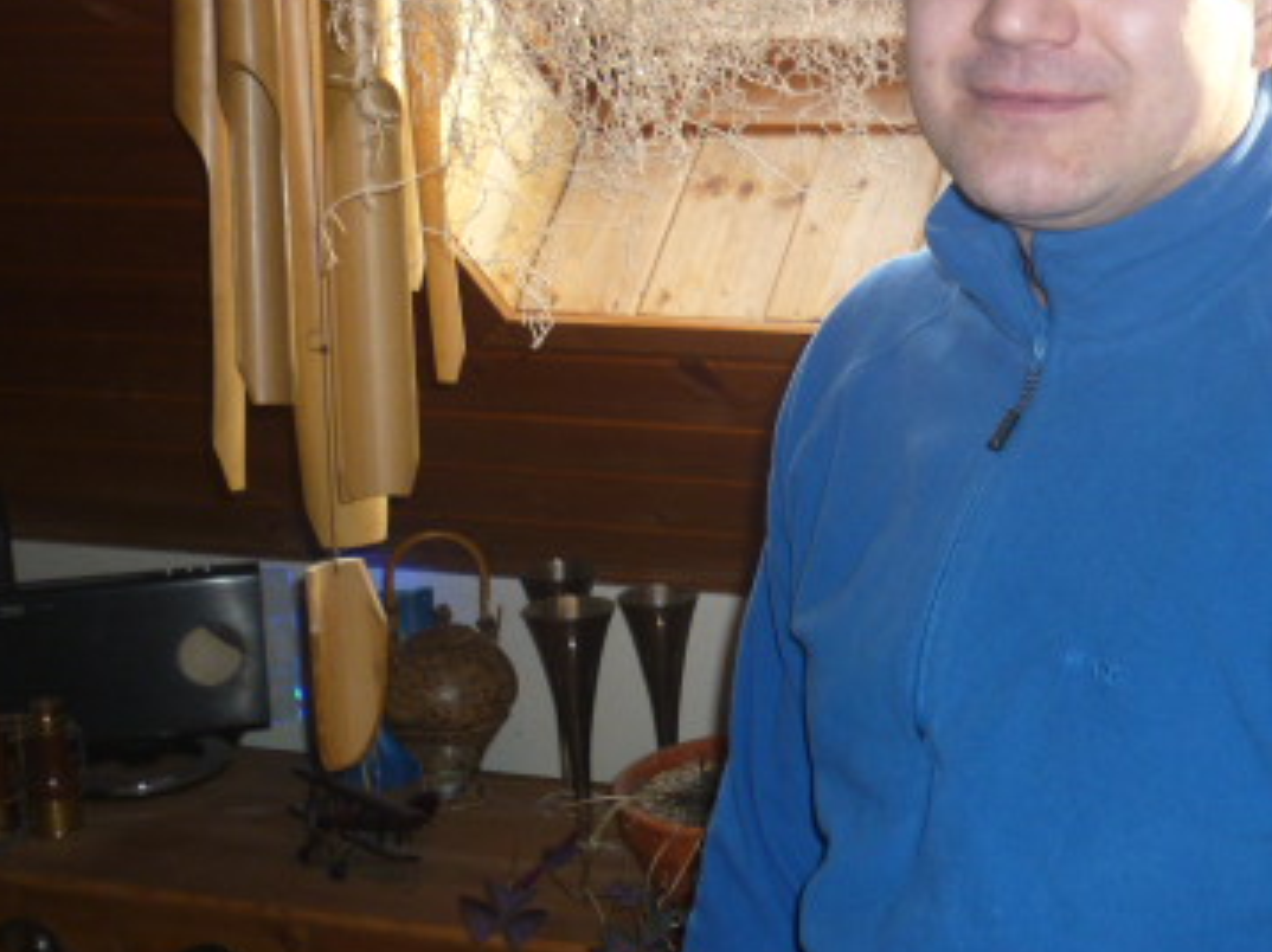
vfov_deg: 24.7
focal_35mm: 59
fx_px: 2167
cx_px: 934
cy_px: 316
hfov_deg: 32.2
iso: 100
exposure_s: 1/30
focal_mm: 5.5
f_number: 2.8
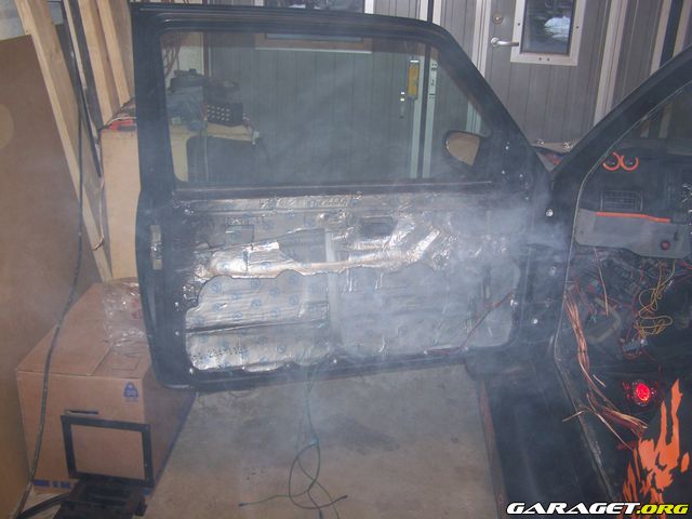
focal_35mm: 38
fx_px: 760
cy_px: 260
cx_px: 346
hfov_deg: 49.0
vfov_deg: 37.7
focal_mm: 6.3
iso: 80
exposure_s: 1/60
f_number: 2.8
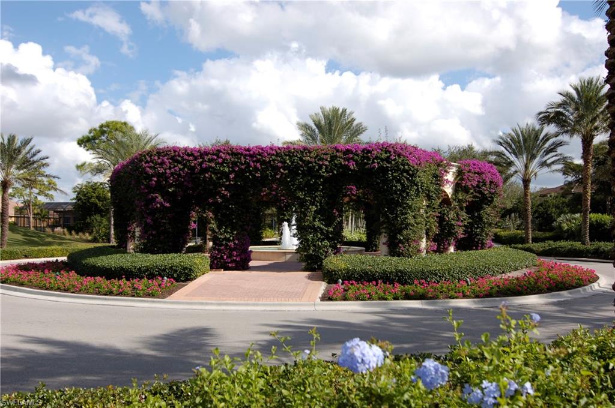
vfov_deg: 36.8
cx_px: 308
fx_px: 614
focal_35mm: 36
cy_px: 204
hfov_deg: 53.2
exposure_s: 1/800
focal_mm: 24
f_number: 5.6
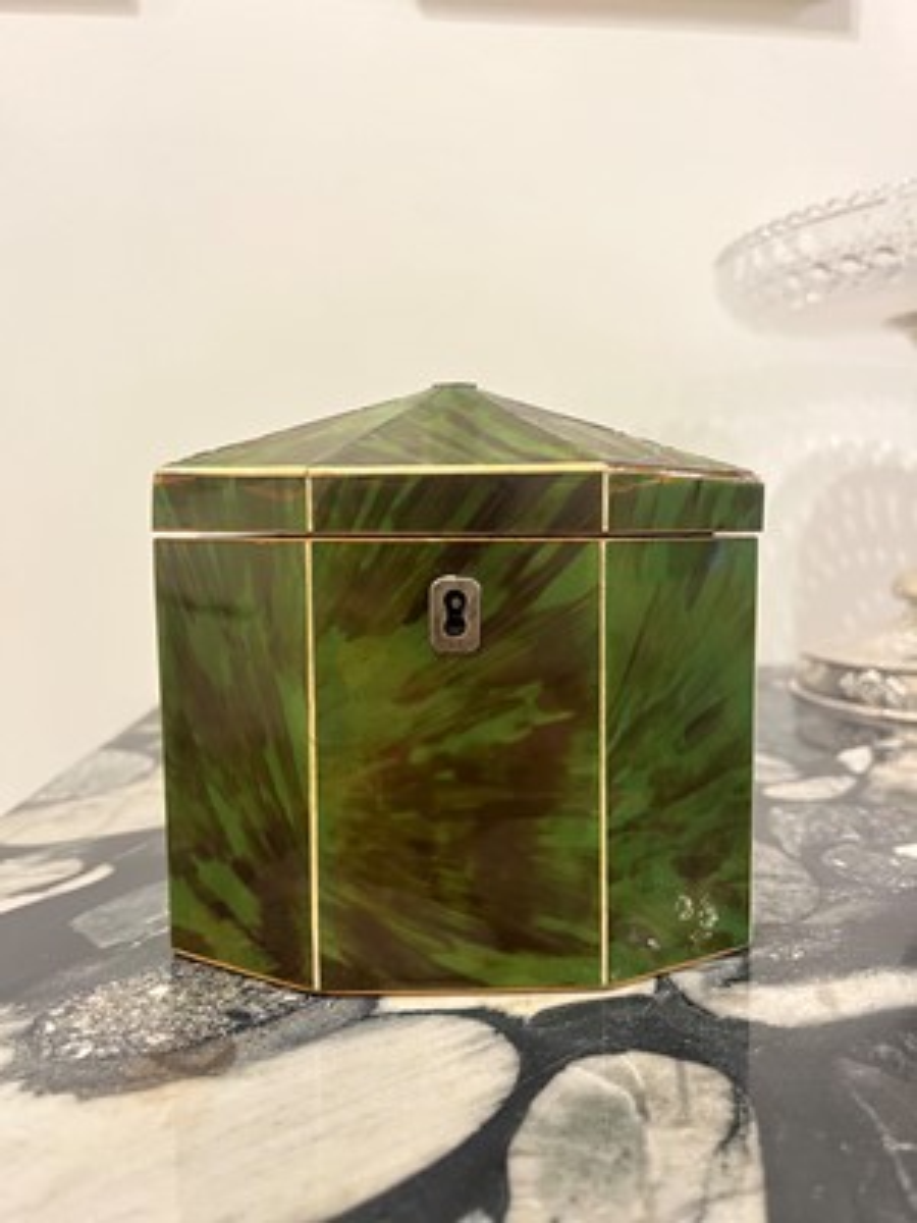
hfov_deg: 53.1
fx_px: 918
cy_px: 612
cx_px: 458
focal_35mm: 26
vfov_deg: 67.3
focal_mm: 5.1
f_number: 1.6
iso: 640
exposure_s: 1/33
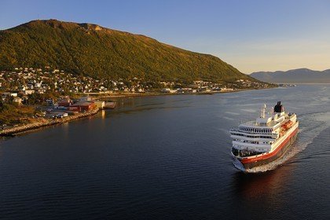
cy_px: 110
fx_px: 266
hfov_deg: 63.7
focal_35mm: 29
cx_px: 165
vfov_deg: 45.0
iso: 200
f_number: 6.3
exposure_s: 1/160
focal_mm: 29
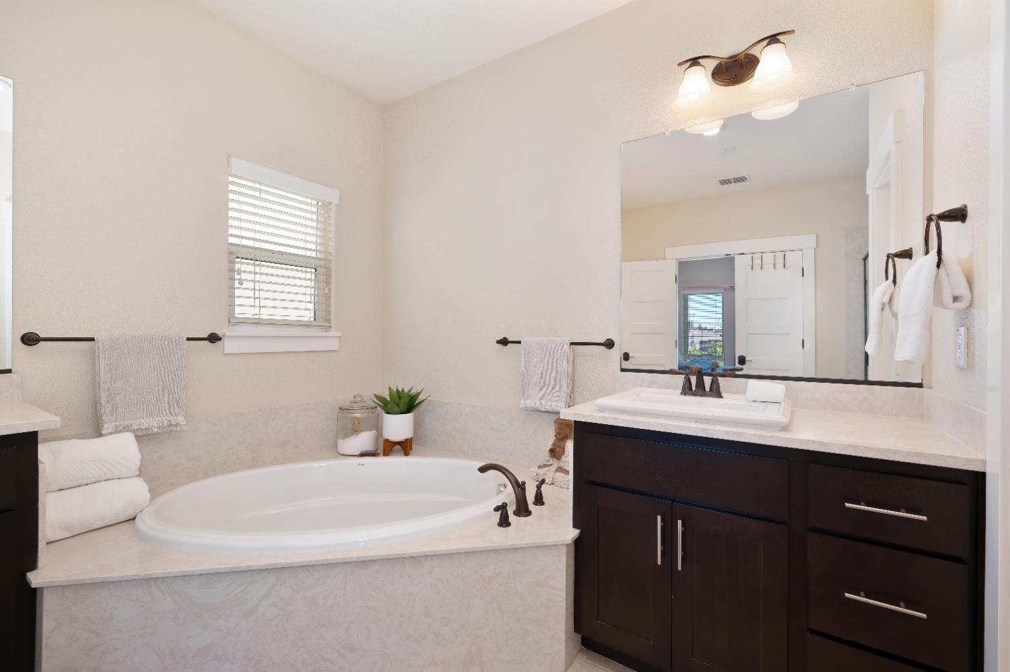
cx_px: 505
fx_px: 435
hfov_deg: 98.6
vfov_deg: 75.4
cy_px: 336
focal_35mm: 16
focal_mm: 15.5
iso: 500
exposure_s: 1/200
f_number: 8
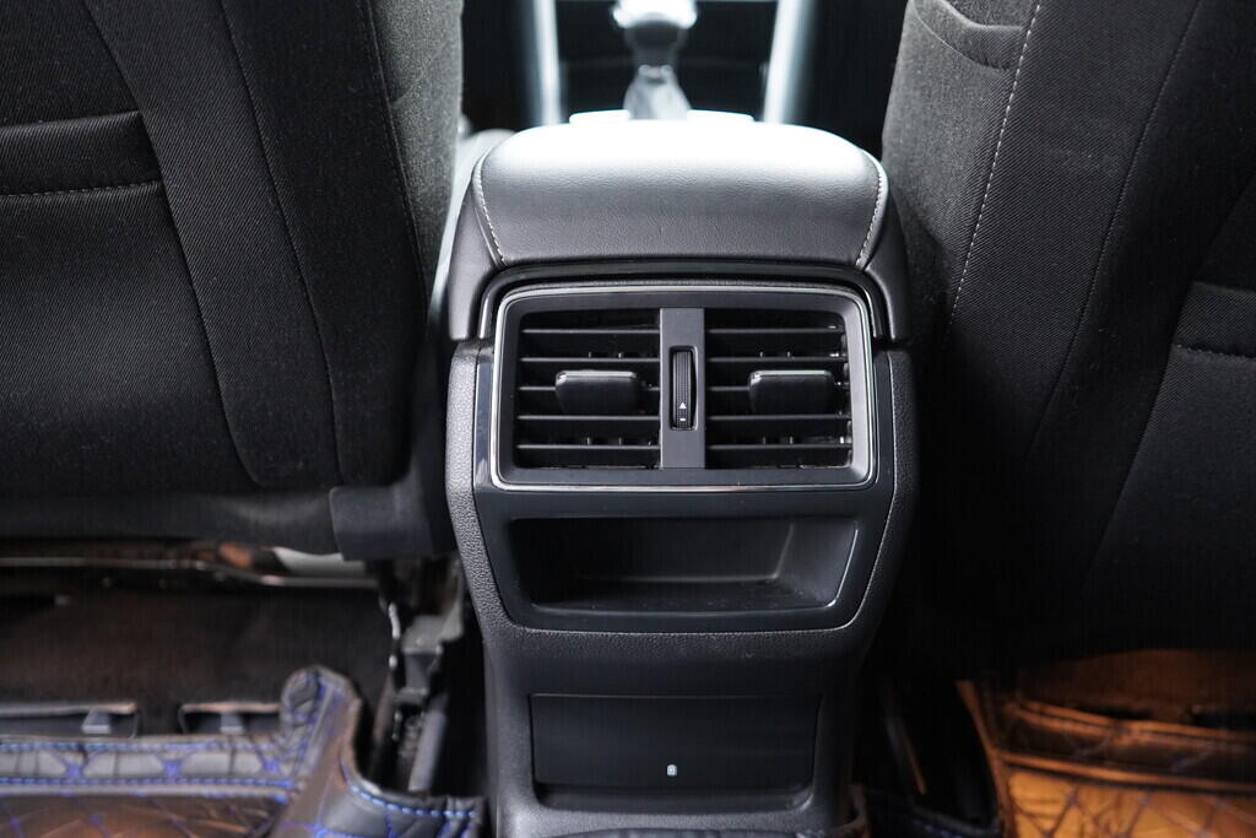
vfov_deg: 36.9
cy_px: 419
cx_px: 628
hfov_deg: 53.1
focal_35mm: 36
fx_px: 1256
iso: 1600
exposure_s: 1/40
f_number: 2.8
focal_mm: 24
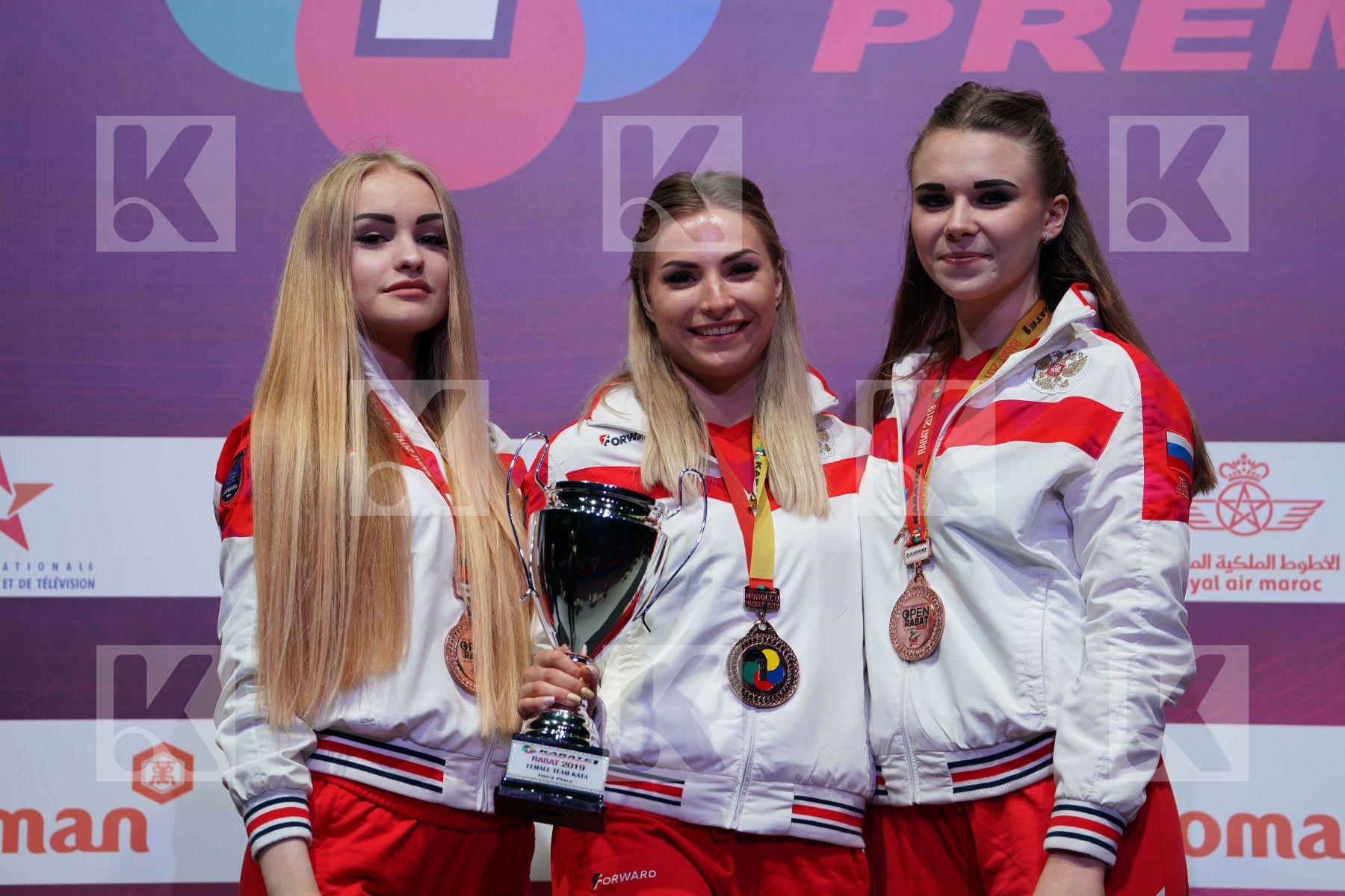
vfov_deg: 8.6
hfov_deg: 12.9
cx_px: 672
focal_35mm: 159
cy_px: 448
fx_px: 5940
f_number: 3.5
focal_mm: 159
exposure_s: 1/250
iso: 640
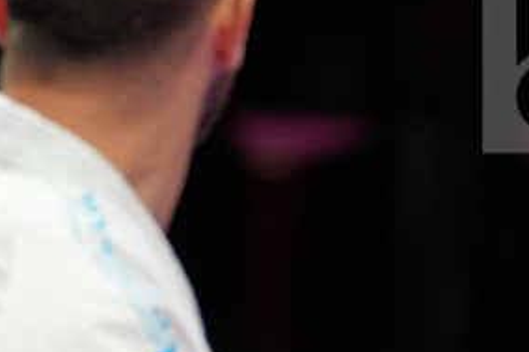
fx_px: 16565
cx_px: 618
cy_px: 536
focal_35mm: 1128
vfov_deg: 1.2
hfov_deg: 1.8
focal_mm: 200
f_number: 2.8
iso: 500
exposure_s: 1/1000
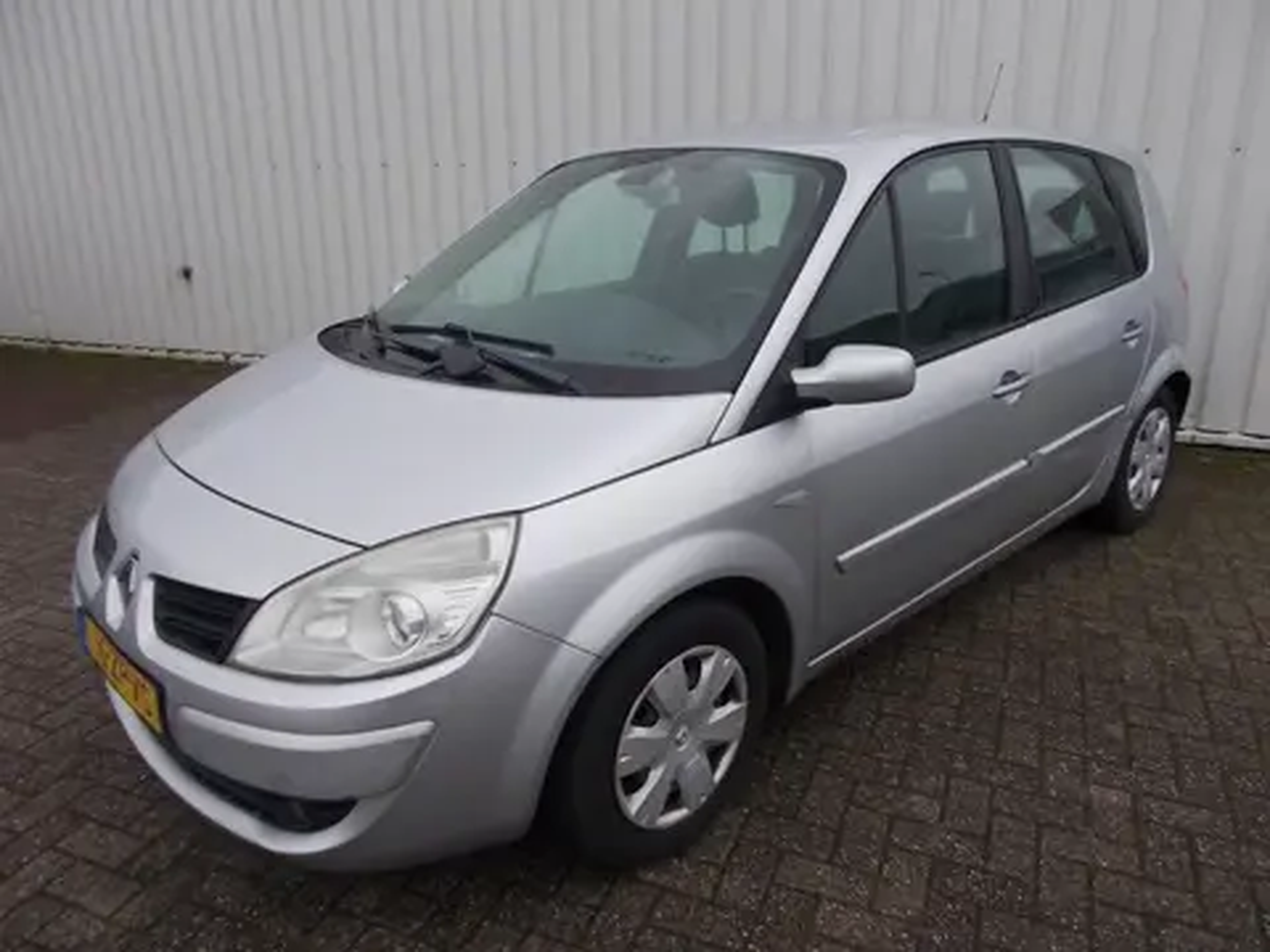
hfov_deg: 67.3
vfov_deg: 53.1
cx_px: 635
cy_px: 476
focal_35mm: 26
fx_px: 954
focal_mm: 4.6
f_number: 3.2
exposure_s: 1/40
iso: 80
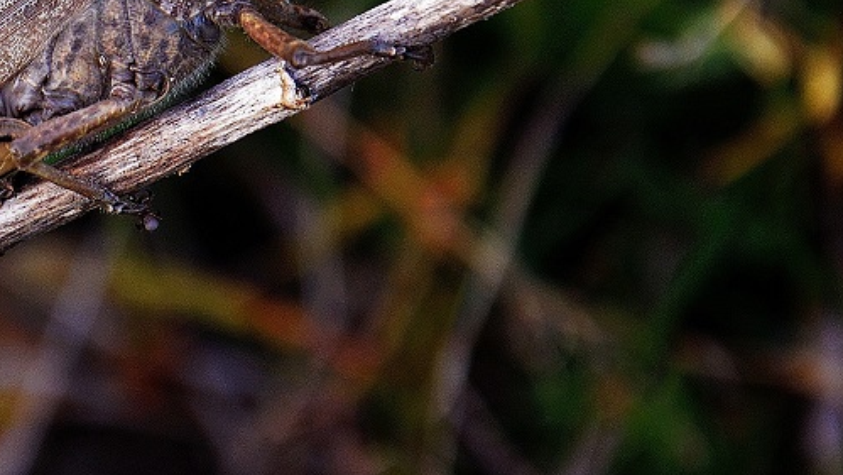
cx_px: 51
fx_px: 8860
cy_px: 48
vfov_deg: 3.1
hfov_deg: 5.4
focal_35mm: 396
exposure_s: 1/60
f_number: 5.6
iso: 400
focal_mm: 105
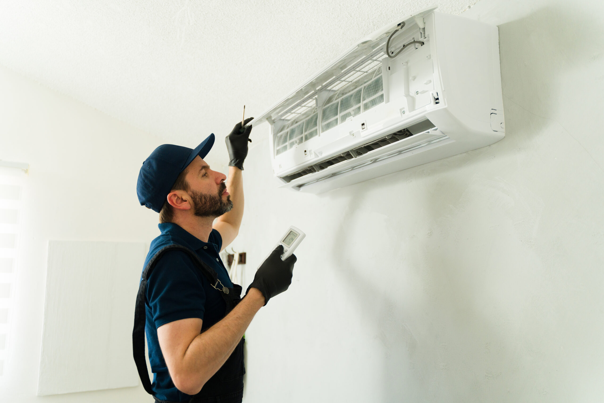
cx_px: 302
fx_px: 503
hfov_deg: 61.9
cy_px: 202
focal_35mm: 30
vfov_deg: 43.6
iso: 800
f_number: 2.8
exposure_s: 1/125
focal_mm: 30
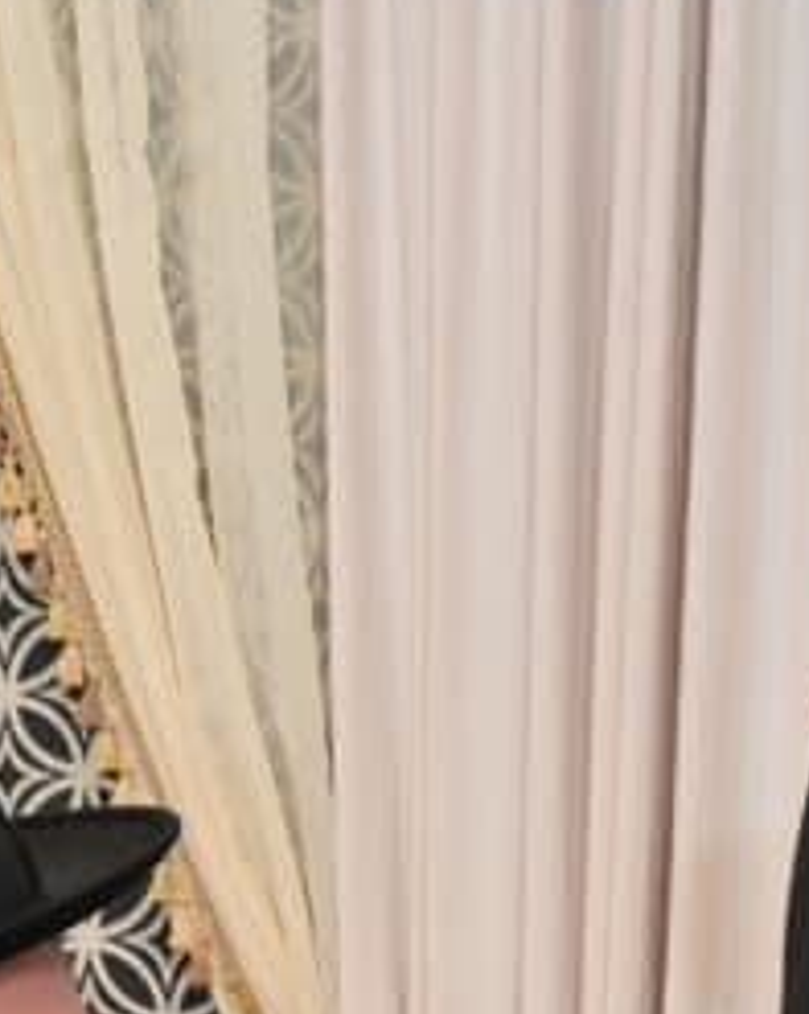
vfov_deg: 12.9
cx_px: 1528
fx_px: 4438
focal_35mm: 148
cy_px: 950
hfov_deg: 9.8
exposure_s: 1/125
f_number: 6.3
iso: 1600
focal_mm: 38
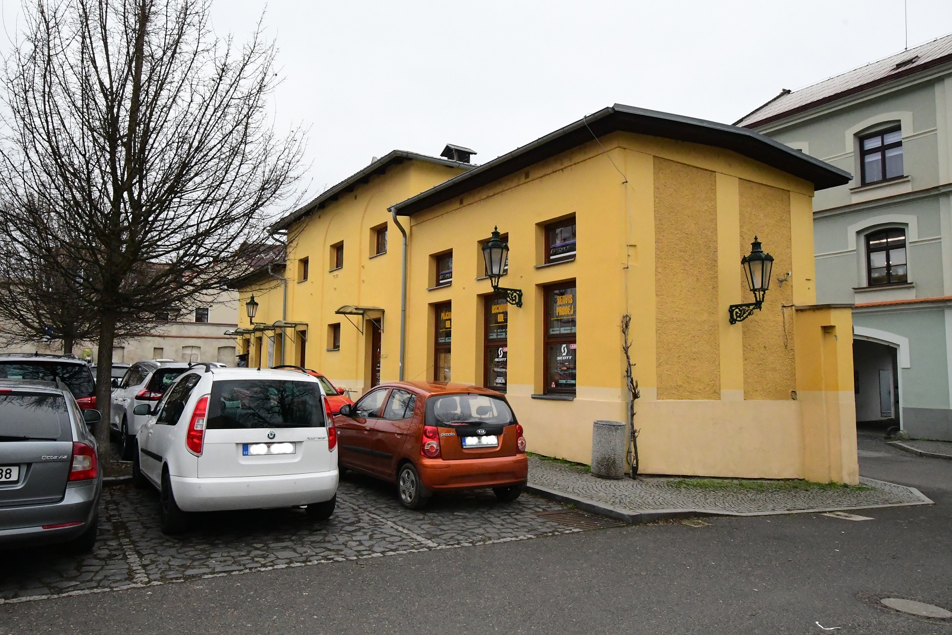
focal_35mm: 26
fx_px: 674
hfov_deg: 70.4
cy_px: 318
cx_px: 476
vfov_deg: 50.4
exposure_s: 1/1000
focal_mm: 17
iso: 6400
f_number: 16
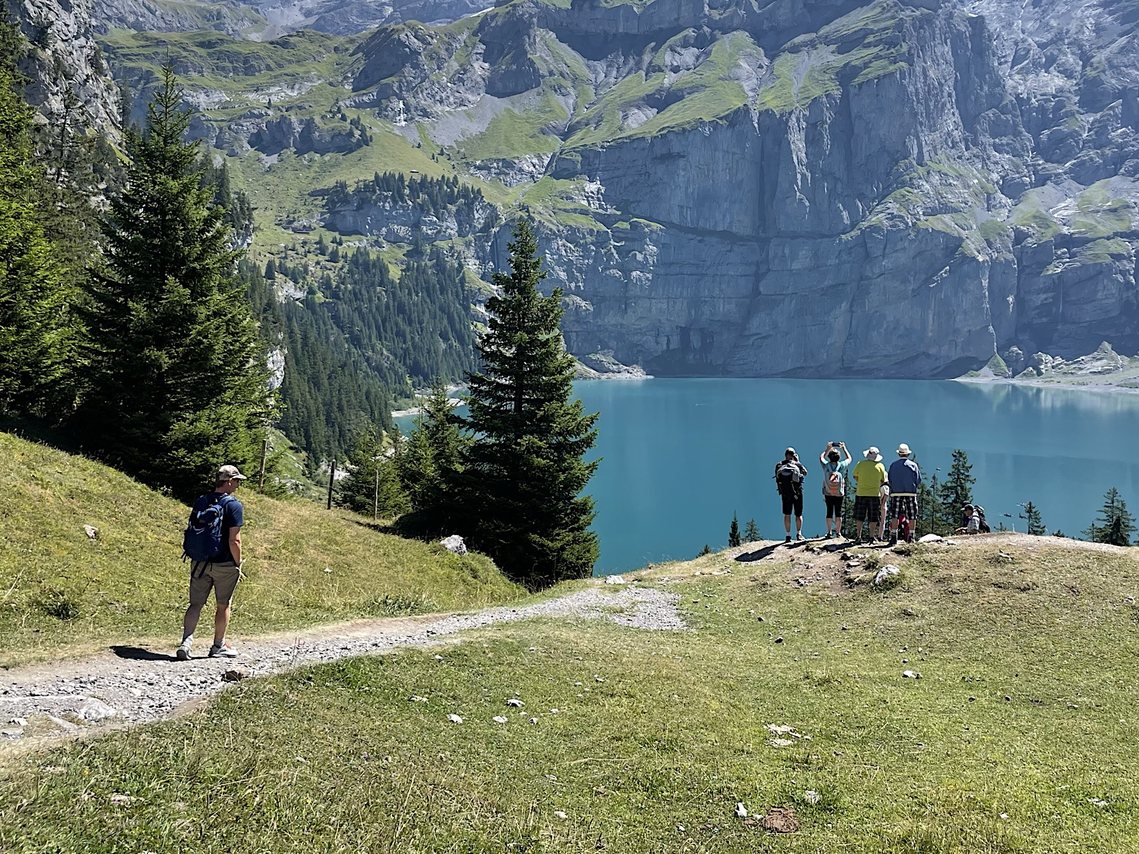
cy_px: 308
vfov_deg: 39.3
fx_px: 1184
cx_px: 675
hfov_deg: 51.1
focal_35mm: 36
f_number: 1.6
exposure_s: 1/2174
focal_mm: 4.2
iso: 32
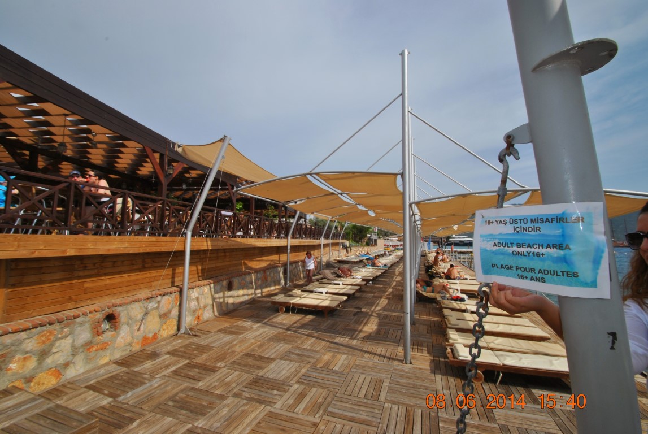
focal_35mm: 15
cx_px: 324
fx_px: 270
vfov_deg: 77.5
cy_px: 217
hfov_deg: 100.3
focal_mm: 10
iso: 100
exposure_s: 1/200
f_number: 13
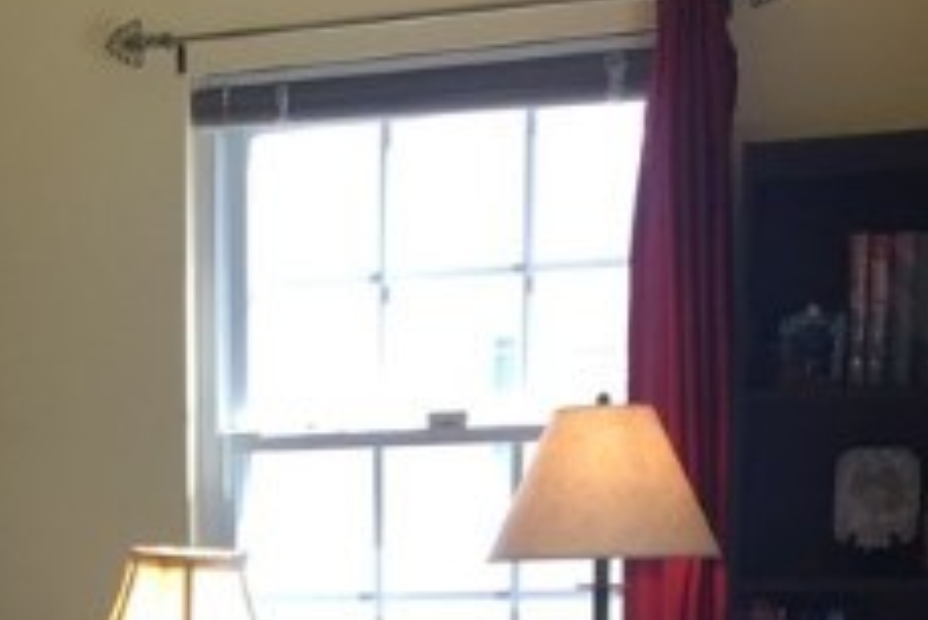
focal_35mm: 101
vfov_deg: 12.7
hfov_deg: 19.1
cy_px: 981
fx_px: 2605
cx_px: -174
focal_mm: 4.15
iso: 32
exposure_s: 1/120
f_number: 2.2
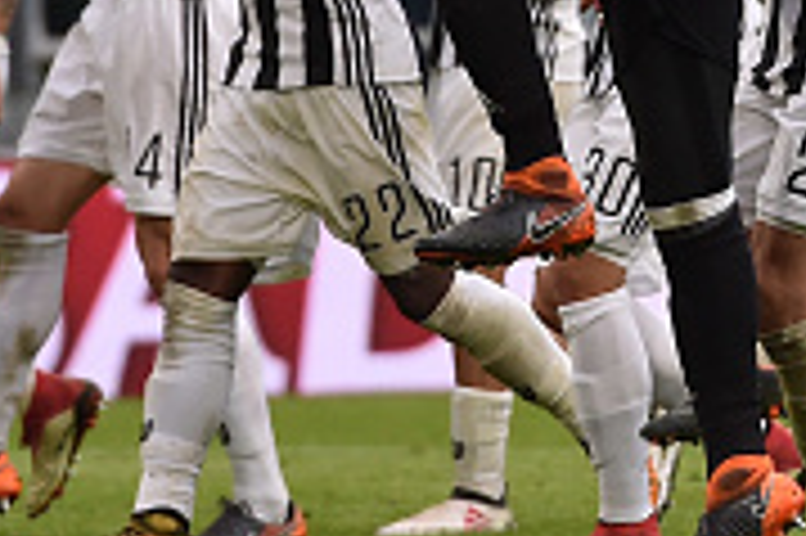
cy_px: -196
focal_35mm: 664
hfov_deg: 3.1
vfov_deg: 2.1
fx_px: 14852
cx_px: 450
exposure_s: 1/2500
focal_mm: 200
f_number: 4
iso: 1250
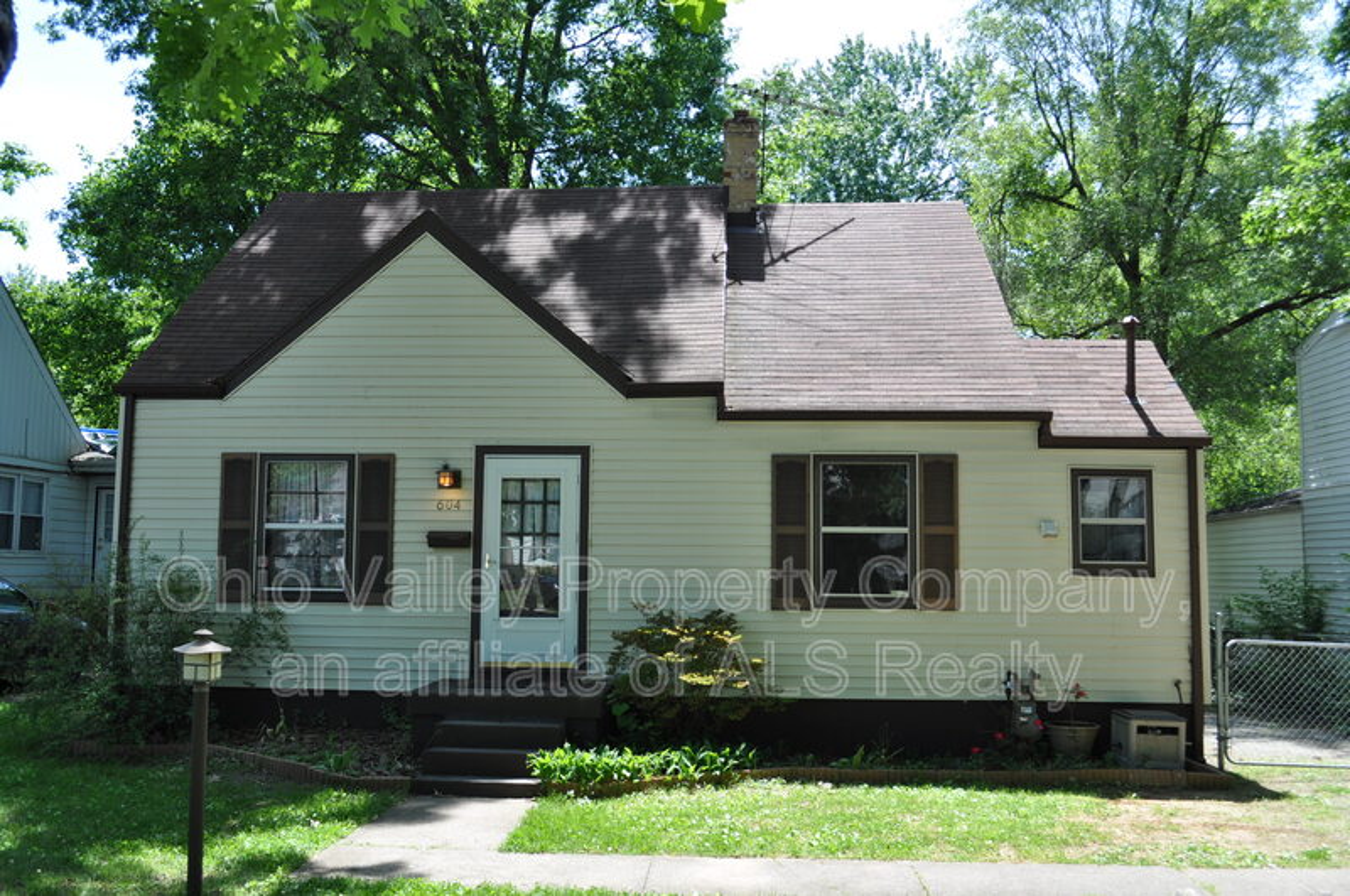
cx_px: 675
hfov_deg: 62.0
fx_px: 1123
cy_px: 448
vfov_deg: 43.5
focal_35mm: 30
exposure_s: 1/160
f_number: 6.3
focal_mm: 20
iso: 200
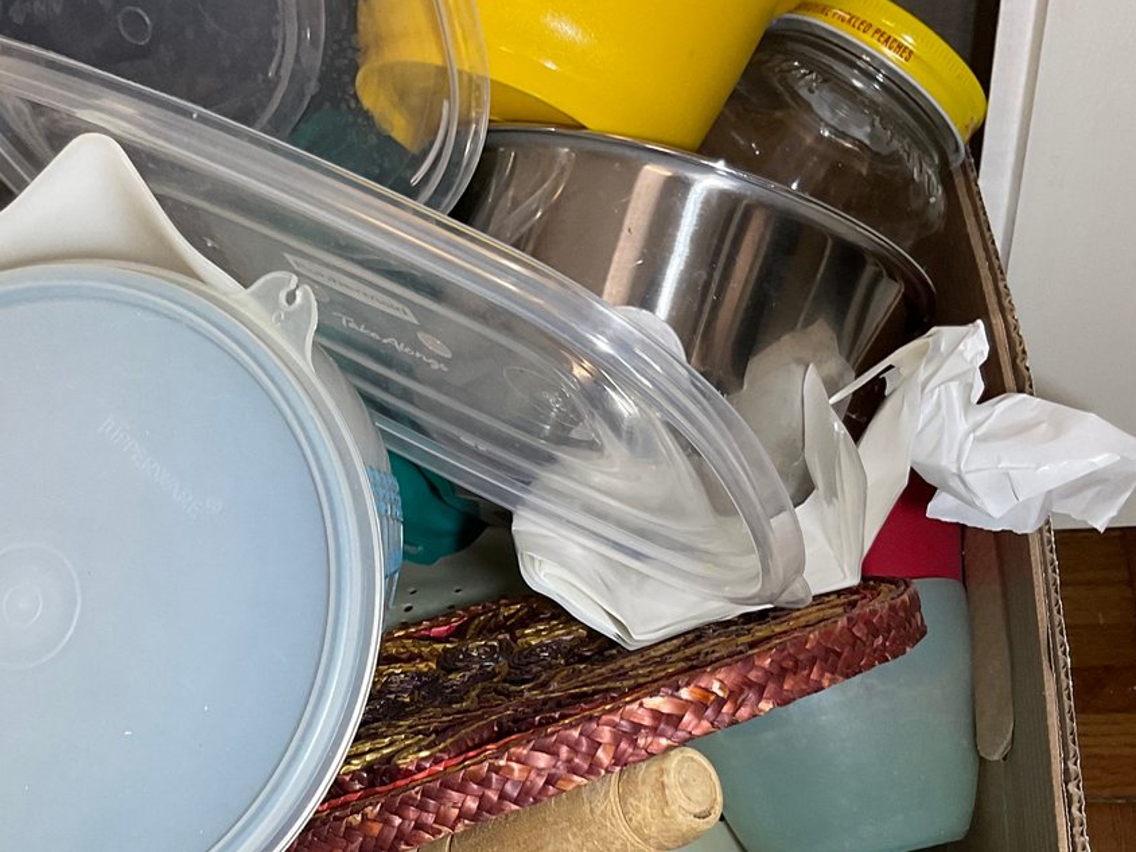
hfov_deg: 36.6
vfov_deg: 27.2
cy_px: 741
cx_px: 437
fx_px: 1706
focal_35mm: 52
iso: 64
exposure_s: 1/59
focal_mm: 3
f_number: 1.8
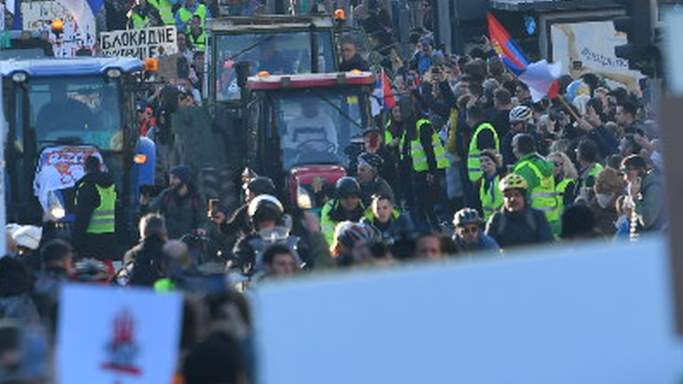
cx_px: 165
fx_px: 15521
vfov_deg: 1.4
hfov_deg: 2.5
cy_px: 46
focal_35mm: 857
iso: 200
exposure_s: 1/640
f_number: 4
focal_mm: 200
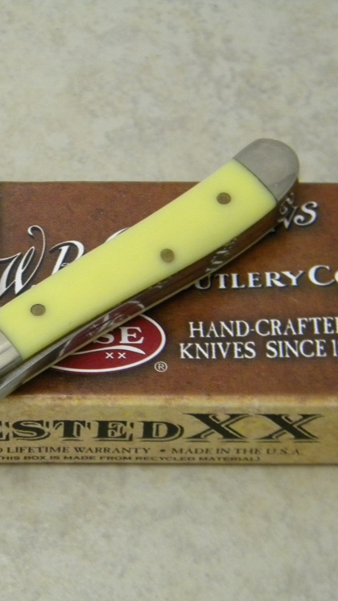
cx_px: 28
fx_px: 1929
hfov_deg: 10.0
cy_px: 300
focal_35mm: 121
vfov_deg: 17.7
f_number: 4.5
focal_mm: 15.1
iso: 400
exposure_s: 1/30.4
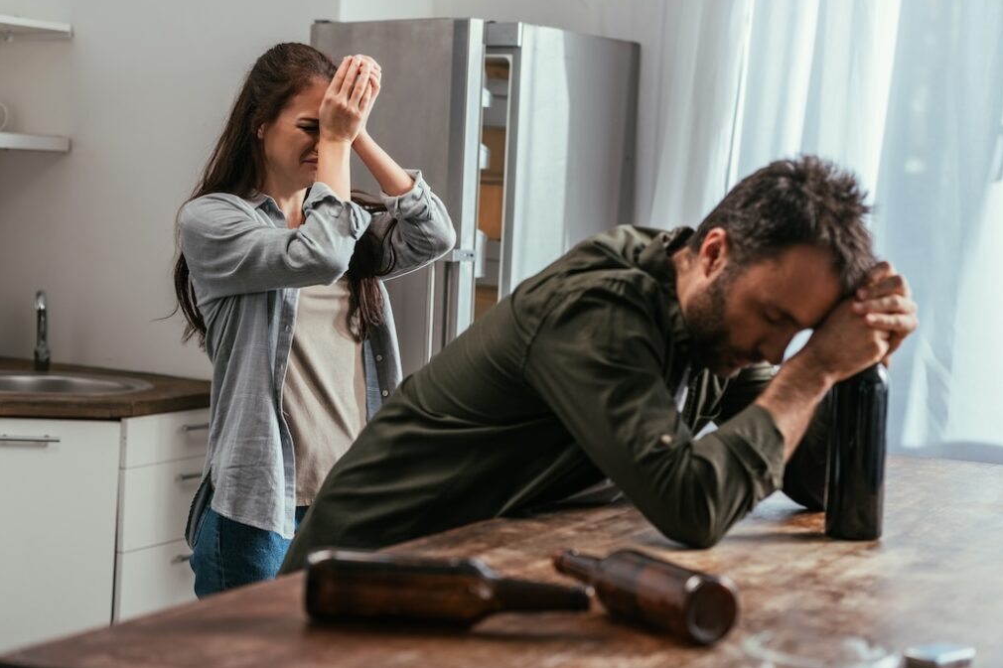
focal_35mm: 71
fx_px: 1978
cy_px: 331
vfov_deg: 19.2
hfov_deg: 28.5
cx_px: 506
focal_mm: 70
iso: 160
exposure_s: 1/200
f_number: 3.5
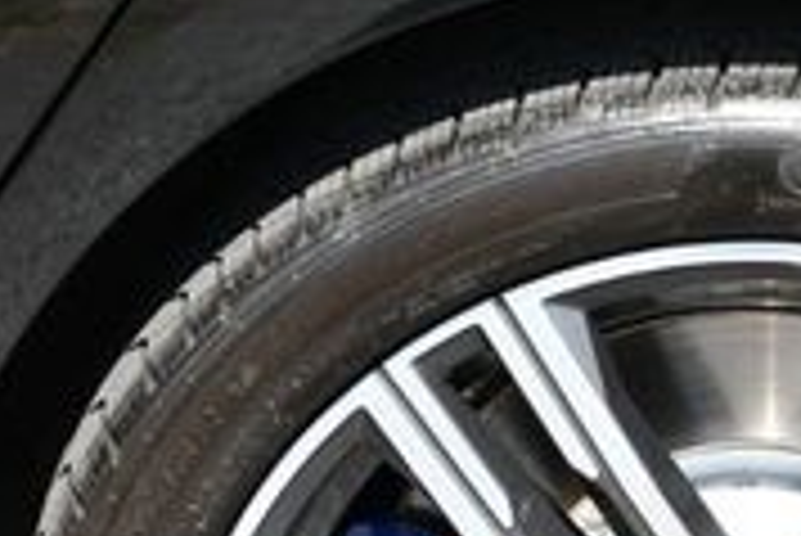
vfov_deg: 6.4
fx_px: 4810
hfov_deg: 9.5
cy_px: 484
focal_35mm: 216
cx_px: 634
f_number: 7.1
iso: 200
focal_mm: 30
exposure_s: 1/250
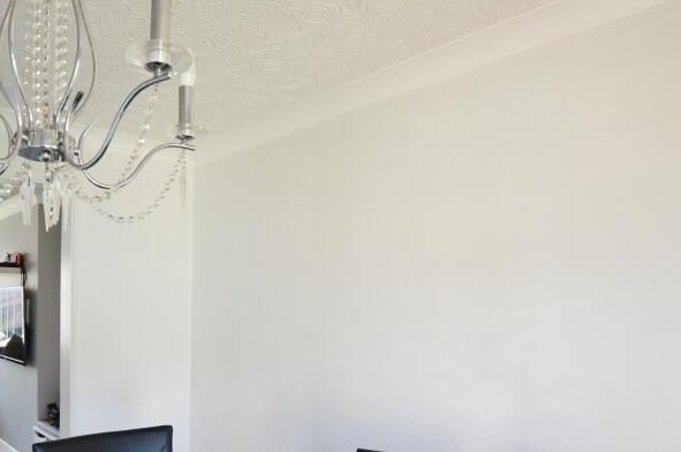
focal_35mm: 26
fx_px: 491
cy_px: 346
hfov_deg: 67.0
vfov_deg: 47.3
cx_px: 211
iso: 400
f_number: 4.5
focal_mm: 10
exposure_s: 1/80
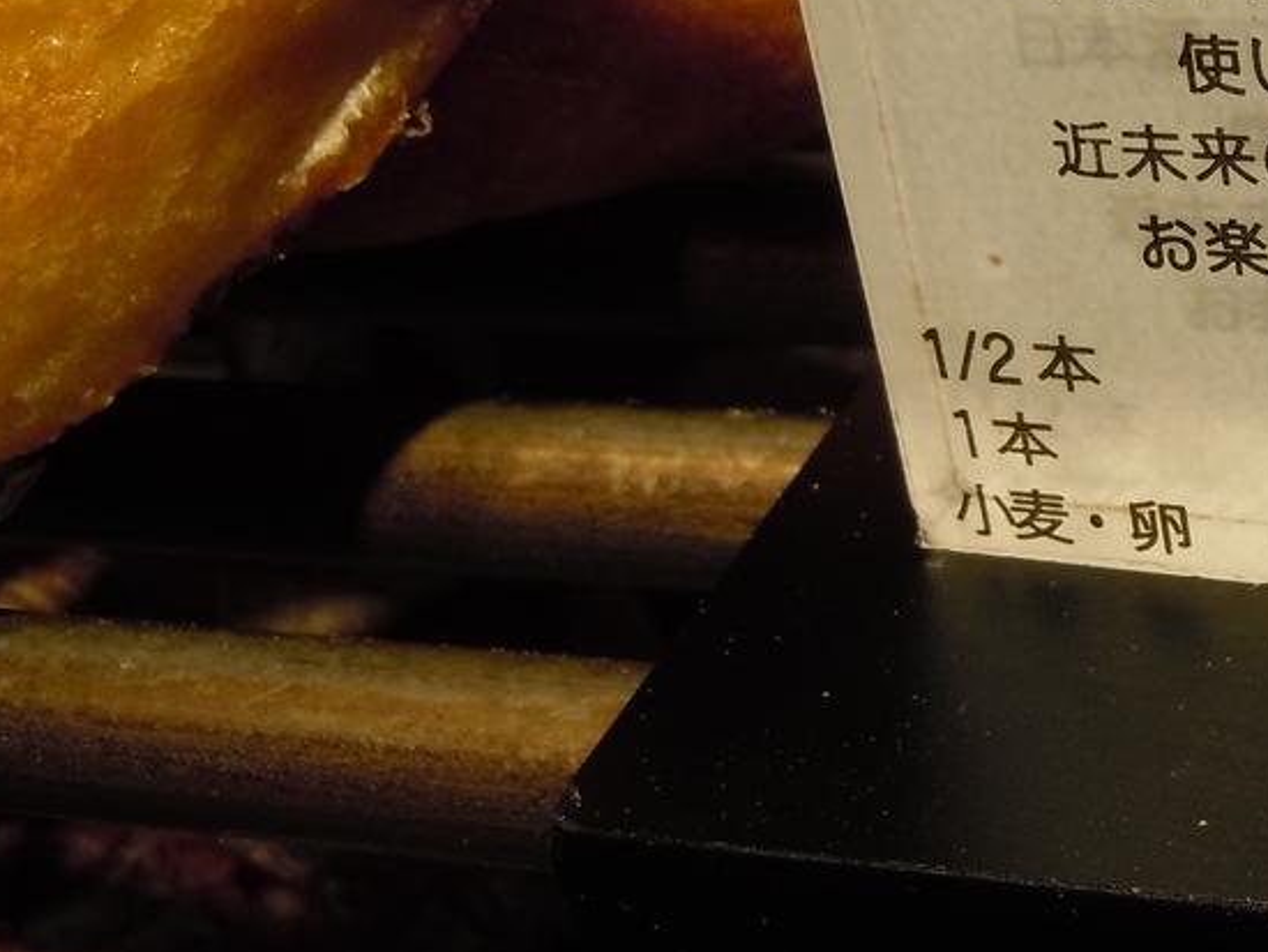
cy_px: 272
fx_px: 2639
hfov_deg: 25.5
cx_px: 1319
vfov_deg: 20.3
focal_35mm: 72
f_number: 4
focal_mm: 5.9
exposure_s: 1/125
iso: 160
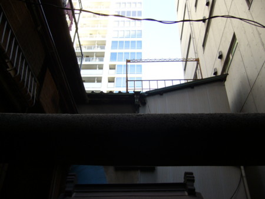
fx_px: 268
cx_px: 132
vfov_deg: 40.7
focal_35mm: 35
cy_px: 100
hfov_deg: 52.6
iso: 80
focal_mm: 5.8
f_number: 2.8
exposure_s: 1/60
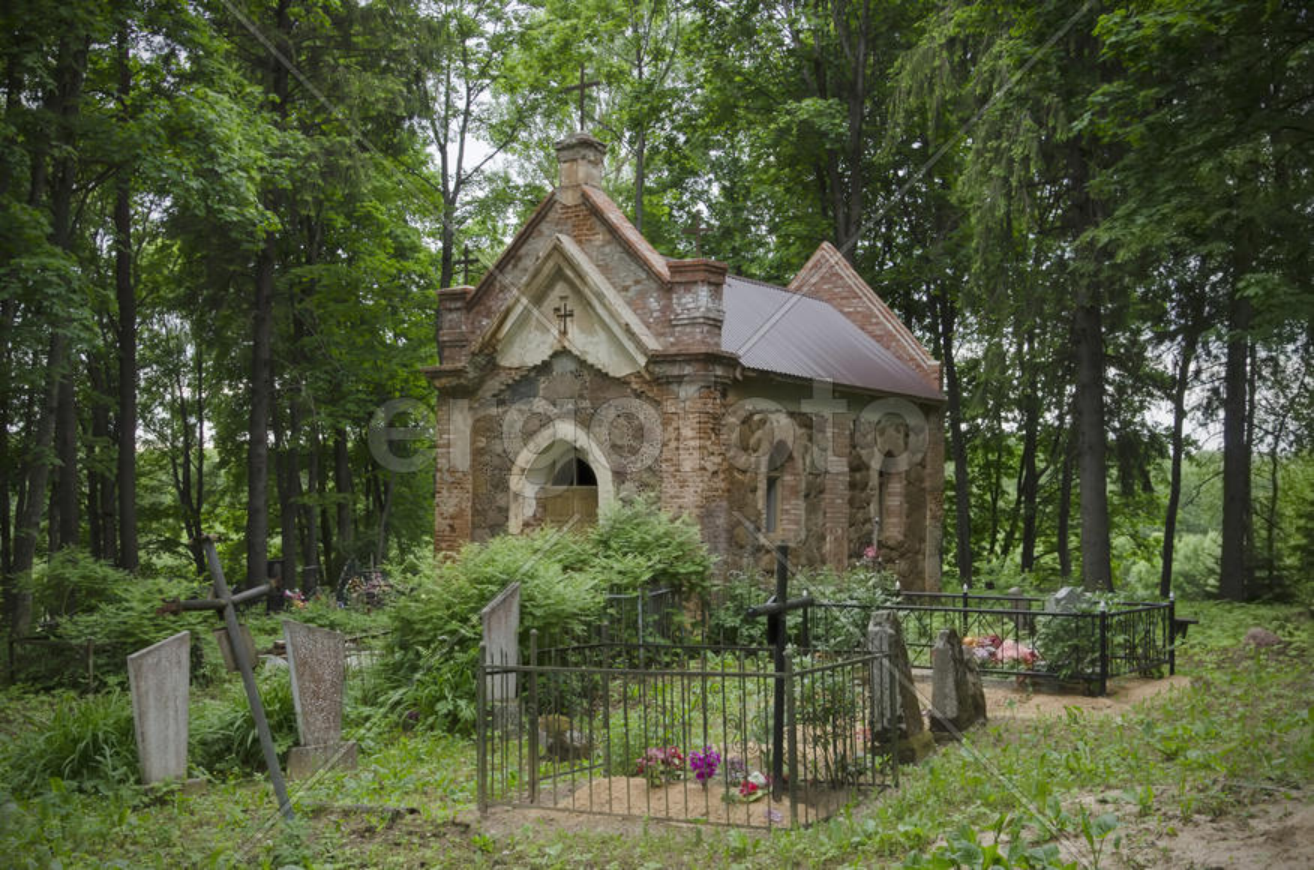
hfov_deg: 49.6
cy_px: 435
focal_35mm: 39
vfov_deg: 34.1
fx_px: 1420
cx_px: 657
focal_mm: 26
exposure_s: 1/160
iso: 400
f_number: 5.6
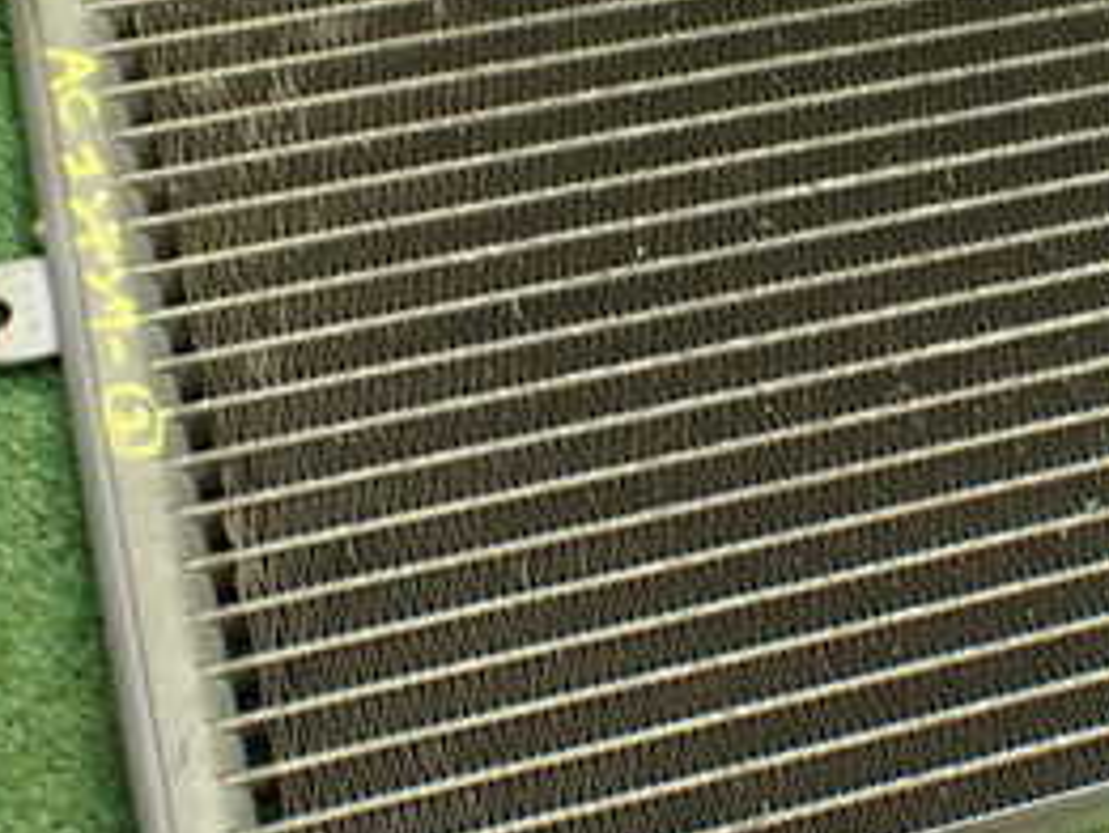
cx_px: 880
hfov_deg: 27.6
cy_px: 246
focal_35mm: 69
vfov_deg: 21.2
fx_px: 2212
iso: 800
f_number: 2.3
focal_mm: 5.4
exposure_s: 1/80
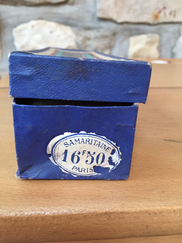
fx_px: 203
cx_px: 91
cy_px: 122
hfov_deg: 48.2
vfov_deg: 61.7
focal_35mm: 29
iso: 250
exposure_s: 1/25
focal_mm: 4.15
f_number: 2.2
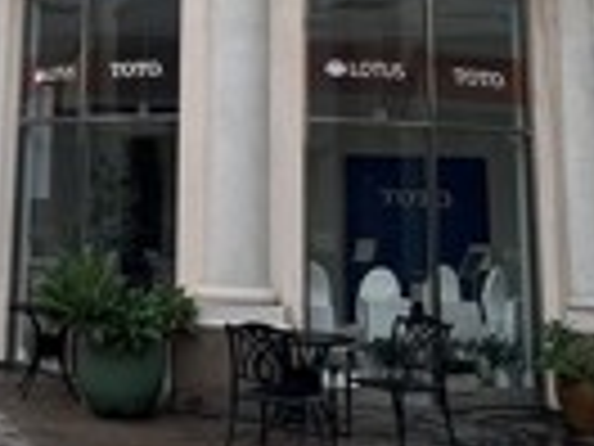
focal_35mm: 63
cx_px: 58
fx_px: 1081
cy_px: -54
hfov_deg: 29.4
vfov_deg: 21.9
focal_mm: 1.57
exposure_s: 1/99
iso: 40
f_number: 1.8
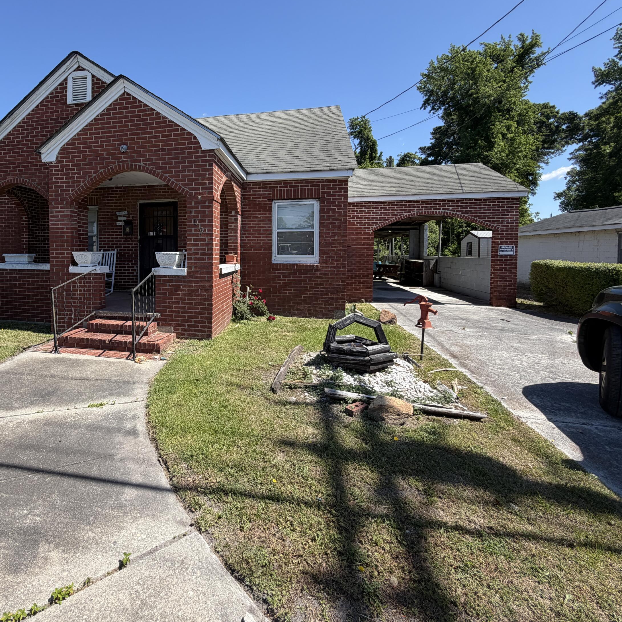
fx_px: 346
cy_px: 308
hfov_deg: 81.5
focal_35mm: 17
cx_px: 213
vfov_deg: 84.0
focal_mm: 2.22
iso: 32
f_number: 2.2
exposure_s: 1/770
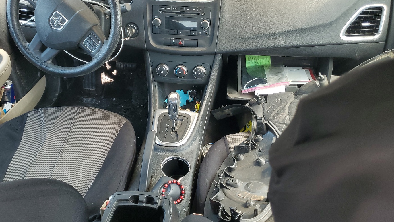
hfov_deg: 59.4
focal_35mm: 33
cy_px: 105
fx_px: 345
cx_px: 185
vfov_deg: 35.7
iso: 69
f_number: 1.5
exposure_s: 1/120
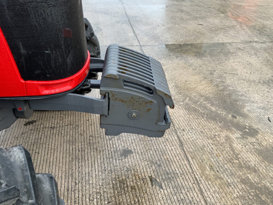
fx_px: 229
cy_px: 102
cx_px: 136
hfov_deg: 61.7
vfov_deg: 48.2
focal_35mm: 29
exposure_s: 1/125
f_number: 1.8
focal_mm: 3
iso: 16
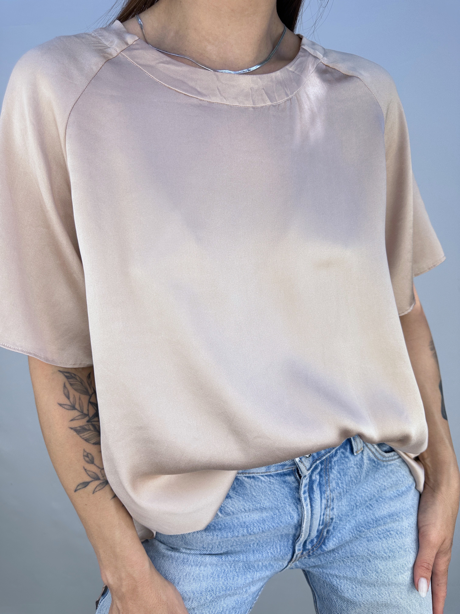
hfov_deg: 56.8
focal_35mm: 24
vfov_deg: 71.6
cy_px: 307
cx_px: 230
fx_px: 425
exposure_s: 1/663
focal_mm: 6.86
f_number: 1.78
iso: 80
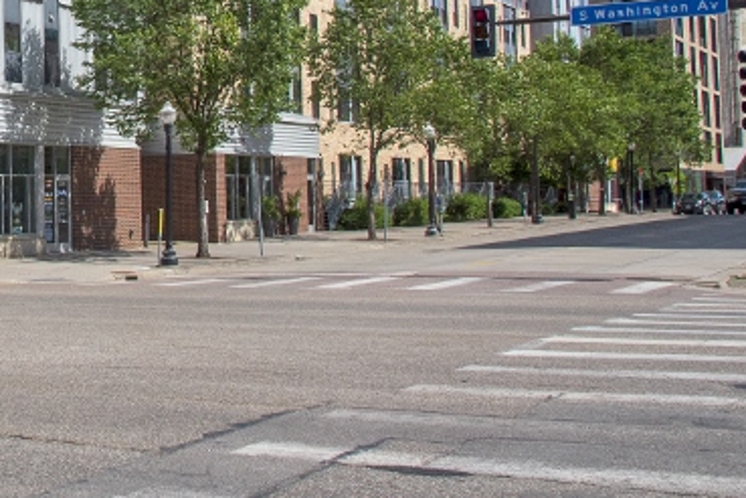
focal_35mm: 75
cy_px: -103
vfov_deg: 17.3
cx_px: -162
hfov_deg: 24.3
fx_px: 1554
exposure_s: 1/640
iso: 200
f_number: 13
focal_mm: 27
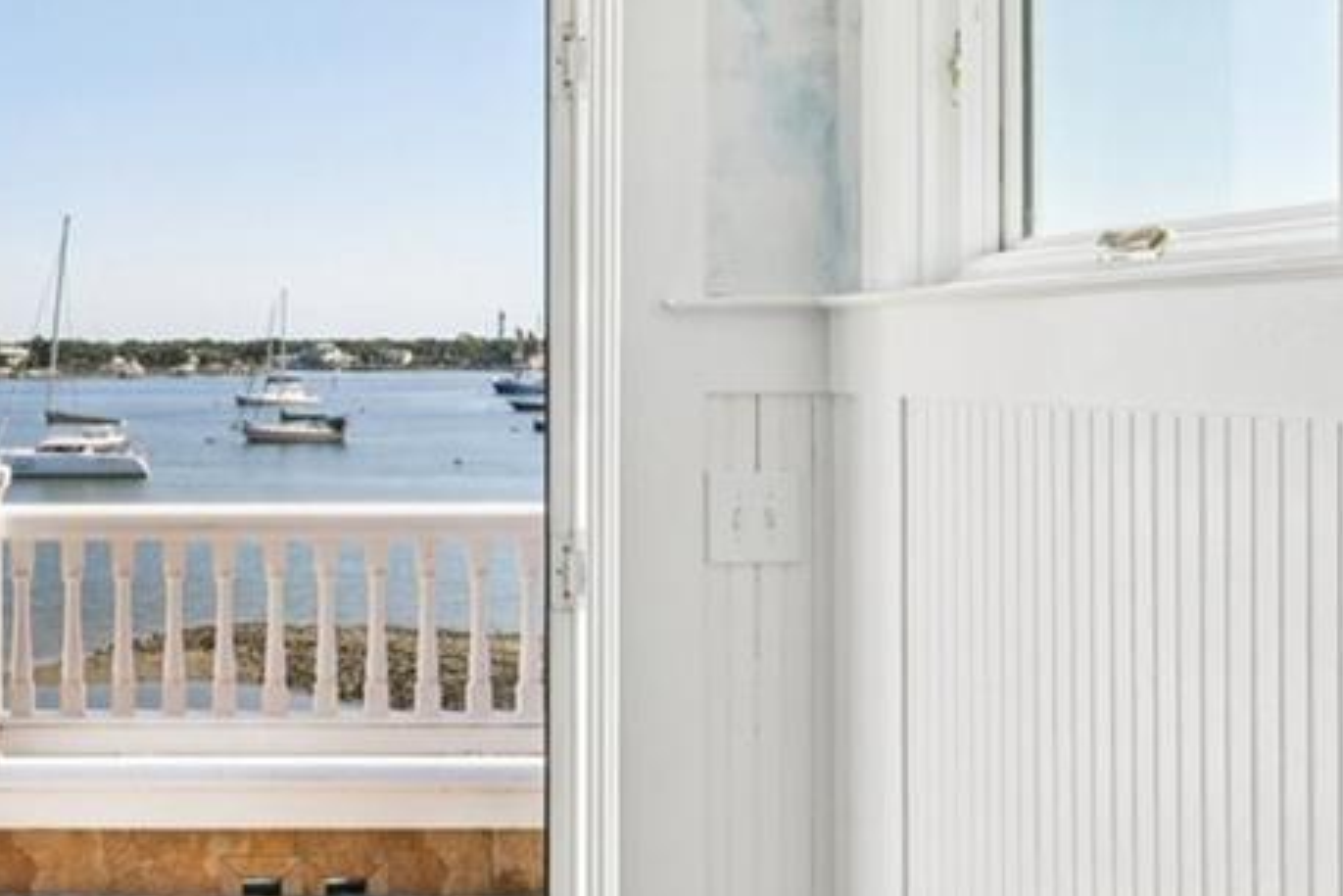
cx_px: 59
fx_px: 1828
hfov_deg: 36.9
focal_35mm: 49
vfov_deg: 27.5
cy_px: 338
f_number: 8
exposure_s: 1/180
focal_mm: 14
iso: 100
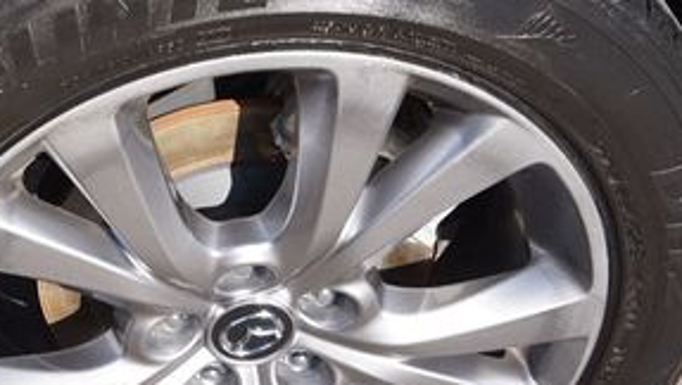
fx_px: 1140
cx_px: 154
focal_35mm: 63
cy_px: 164
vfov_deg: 19.2
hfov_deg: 32.5
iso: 100
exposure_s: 1/200
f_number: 6.3
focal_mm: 18
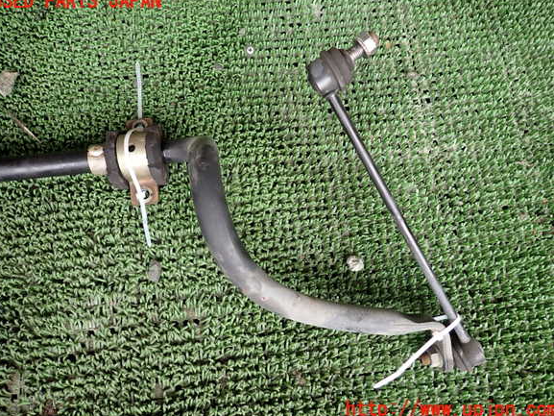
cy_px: 206
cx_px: 275
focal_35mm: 26
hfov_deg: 67.3
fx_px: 416
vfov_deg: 53.1
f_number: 2
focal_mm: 4.5
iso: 160
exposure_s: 1/125
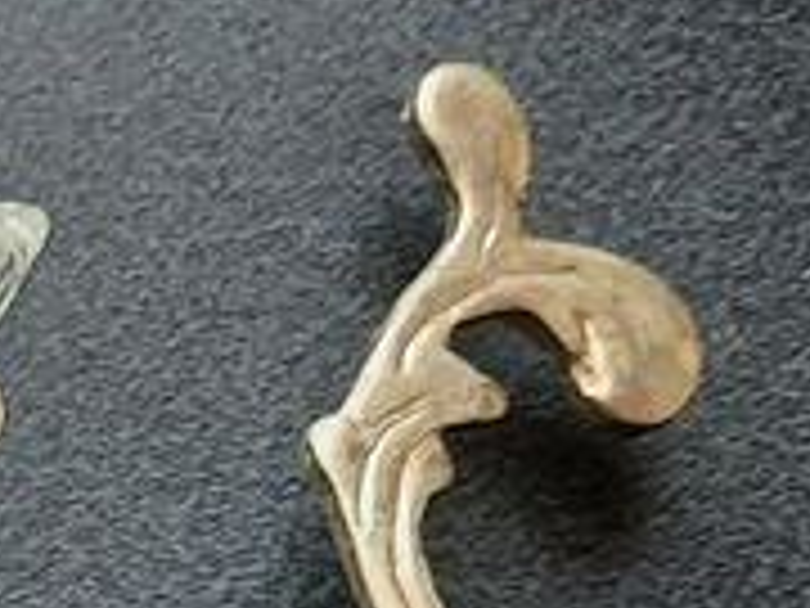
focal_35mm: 139
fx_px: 3253
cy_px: 1036
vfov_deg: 10.2
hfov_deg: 12.5
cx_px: -810
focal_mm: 4.6
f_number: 2
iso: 250
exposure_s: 1/33
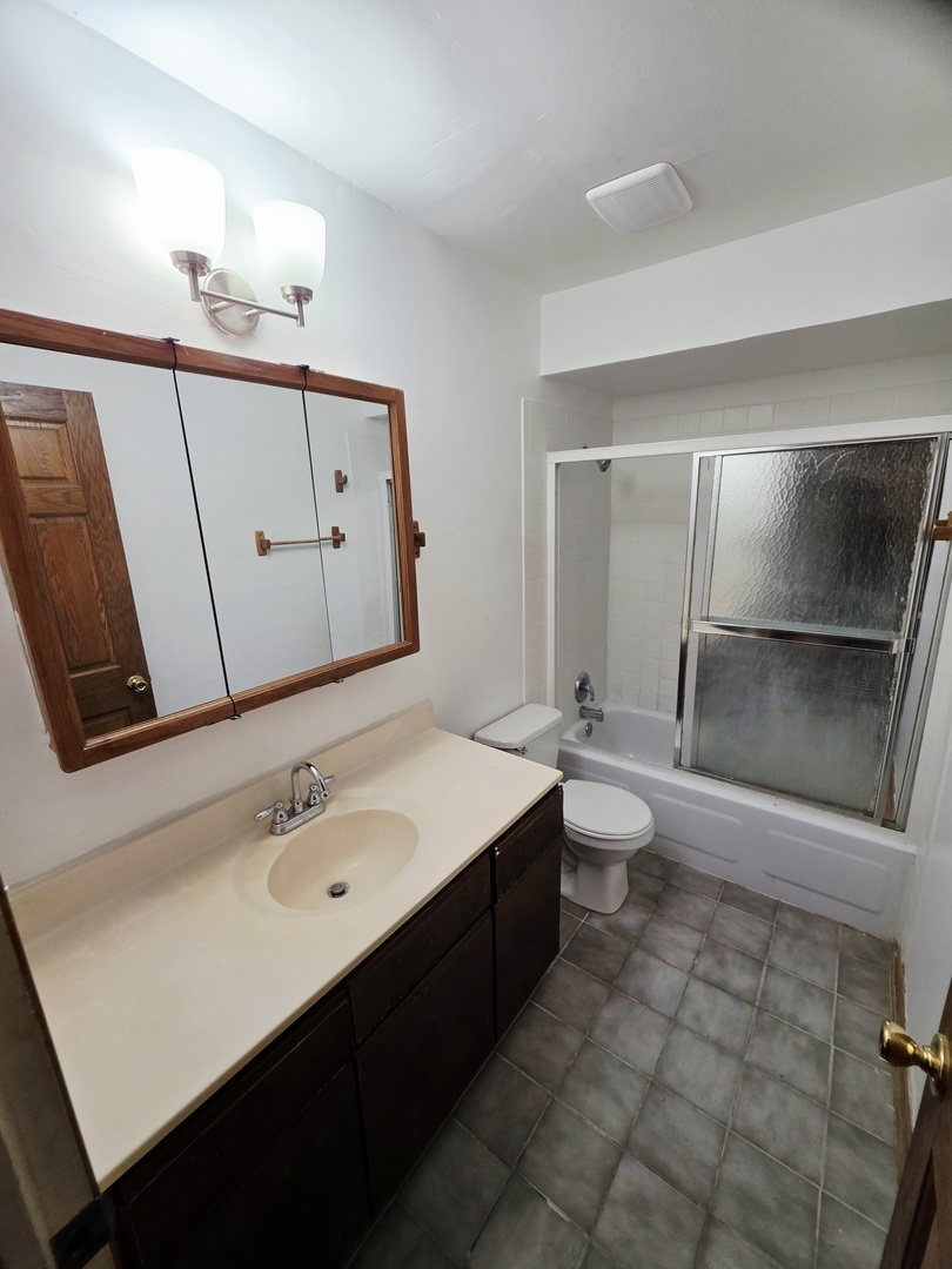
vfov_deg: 106.2
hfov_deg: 89.9
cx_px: 476
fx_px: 477
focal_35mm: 13
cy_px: 634
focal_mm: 2.2
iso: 160
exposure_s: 1/120
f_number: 1.9
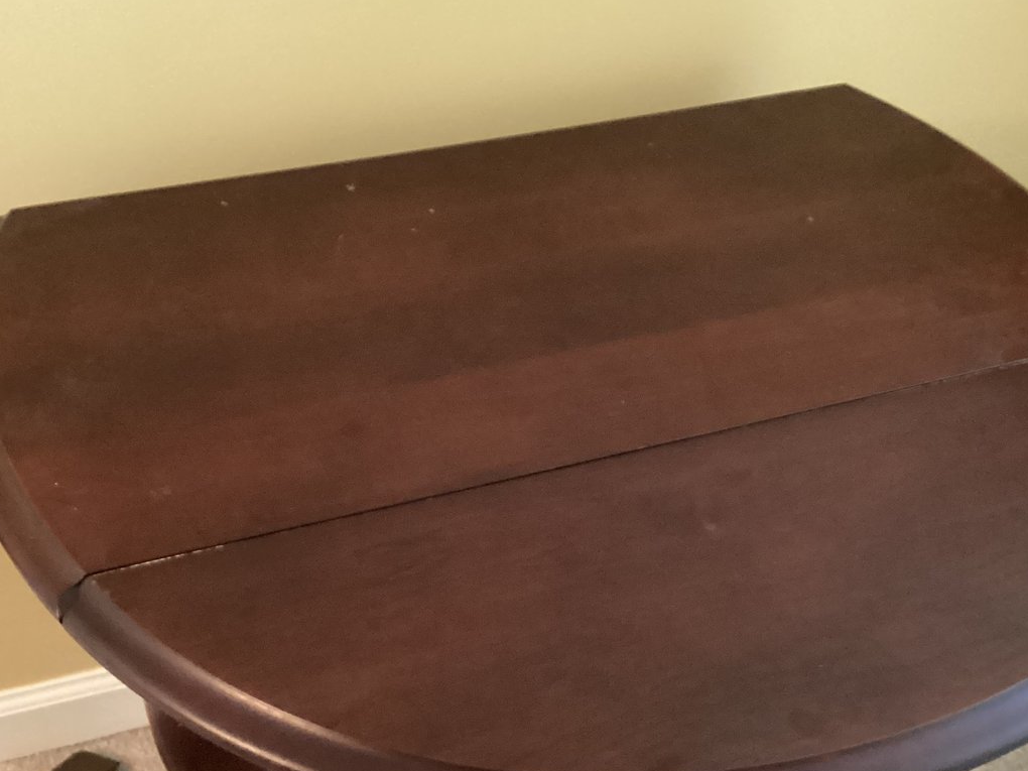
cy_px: 495
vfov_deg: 31.3
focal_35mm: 46
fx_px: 1366
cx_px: 553
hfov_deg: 41.2
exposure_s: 1/17
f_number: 2.4
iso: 640
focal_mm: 3.3
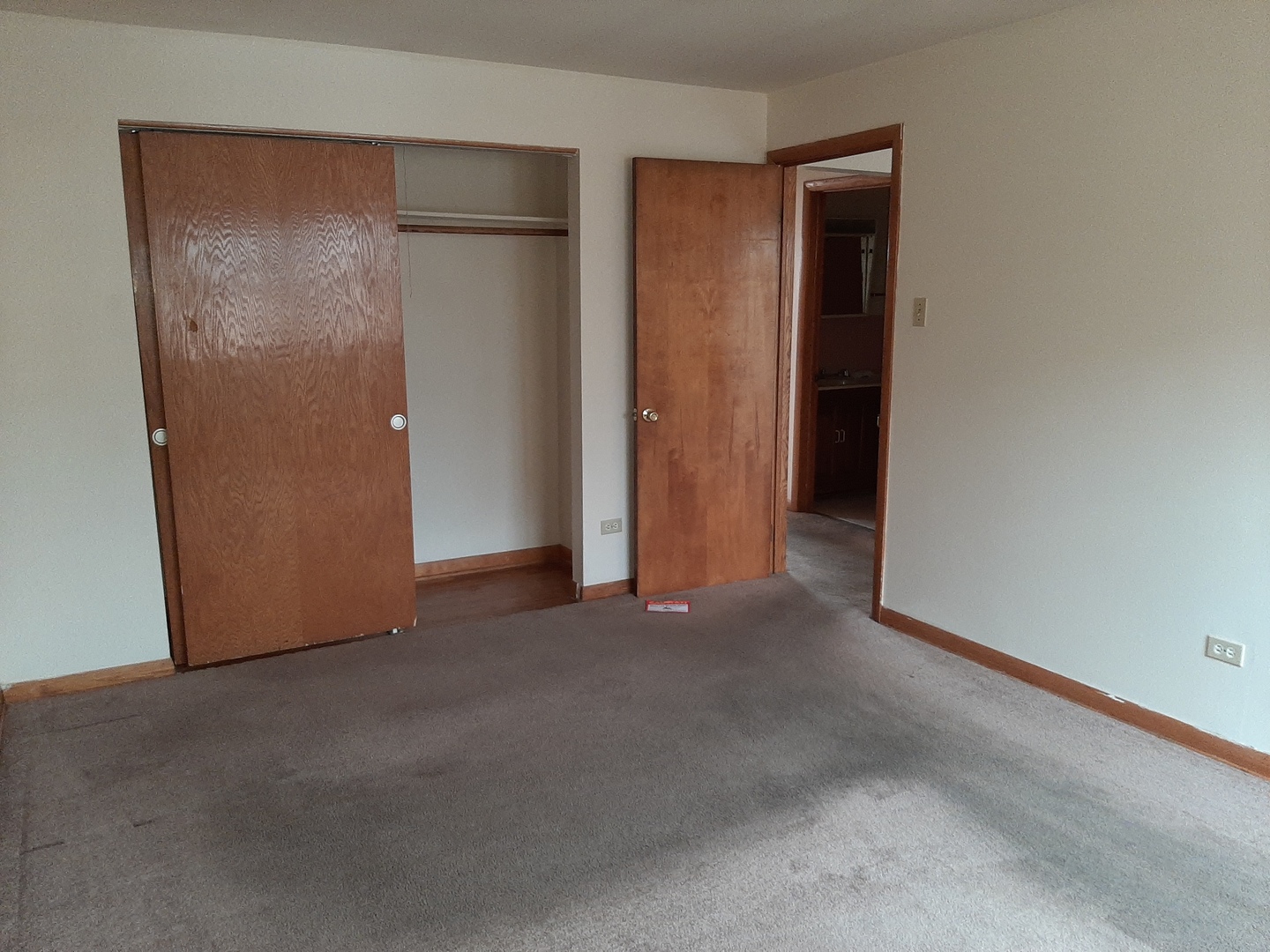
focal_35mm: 26
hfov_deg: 67.3
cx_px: 635
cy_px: 476
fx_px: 954
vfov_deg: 53.1
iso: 200
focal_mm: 3.93
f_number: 1.7
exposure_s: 1/40
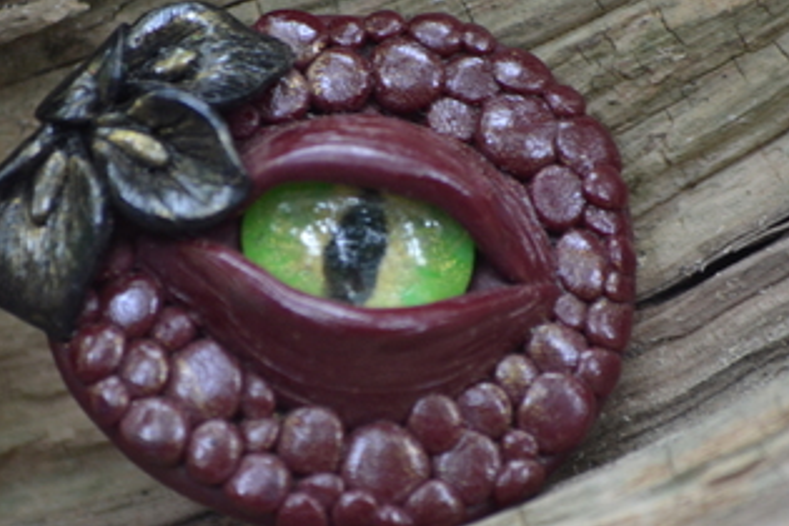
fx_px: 9621
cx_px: 337
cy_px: 269
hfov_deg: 4.7
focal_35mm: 439
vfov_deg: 3.1
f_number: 5.6
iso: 1100
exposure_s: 1/125
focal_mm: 200
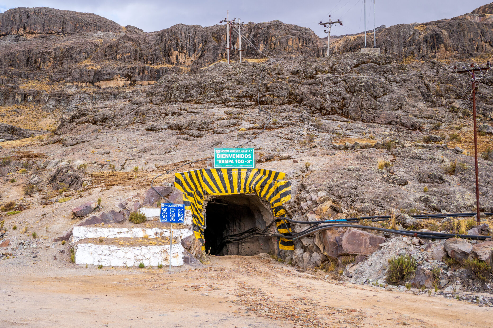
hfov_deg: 45.4
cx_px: 225
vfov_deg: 31.1
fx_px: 589
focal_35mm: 43
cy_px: 139
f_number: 13
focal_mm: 35
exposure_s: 1/100
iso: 320
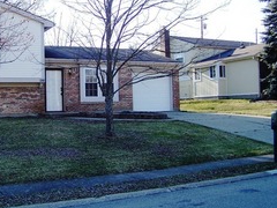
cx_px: 83
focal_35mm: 52
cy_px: 83
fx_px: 416
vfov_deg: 28.0
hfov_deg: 36.3
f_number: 2.8
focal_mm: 5.85
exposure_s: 1/250
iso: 64
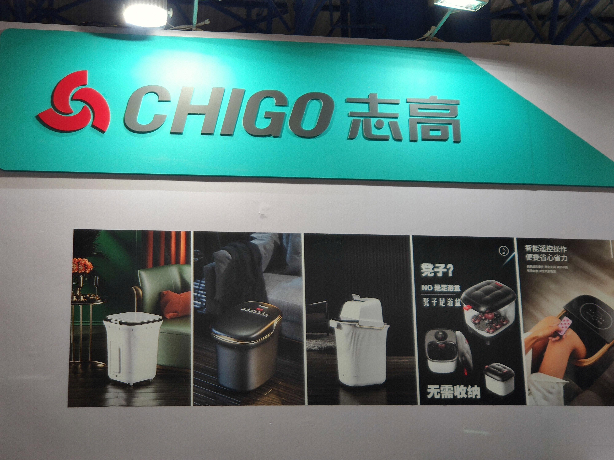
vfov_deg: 23.3
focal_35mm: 63
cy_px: 230
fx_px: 1117
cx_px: 307
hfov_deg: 30.7
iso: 246
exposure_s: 1/100
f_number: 2.2
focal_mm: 6.22
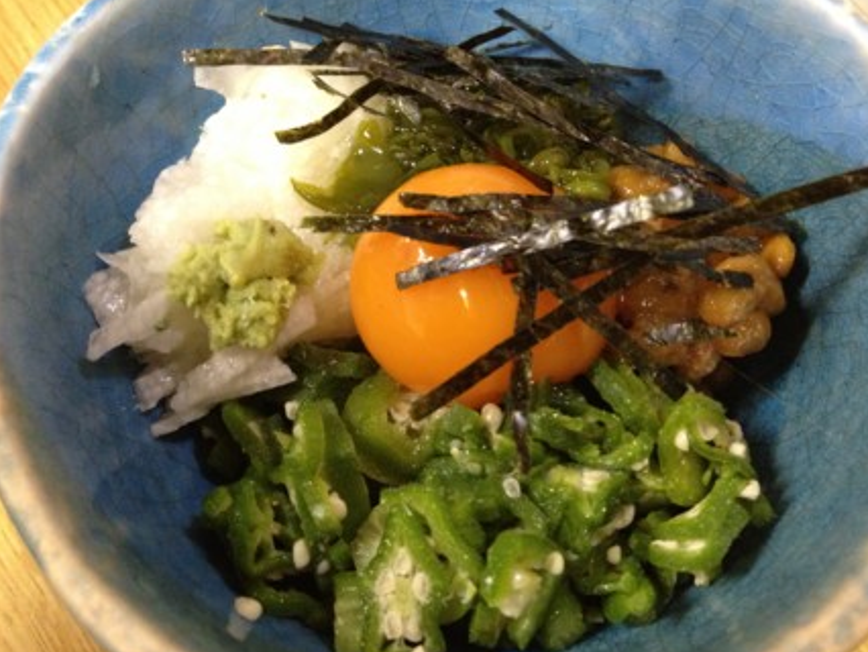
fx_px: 928
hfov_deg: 50.1
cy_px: 336
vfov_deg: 38.7
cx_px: 454
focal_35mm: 37
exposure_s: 1/17
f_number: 2.4
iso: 400
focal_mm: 4.28
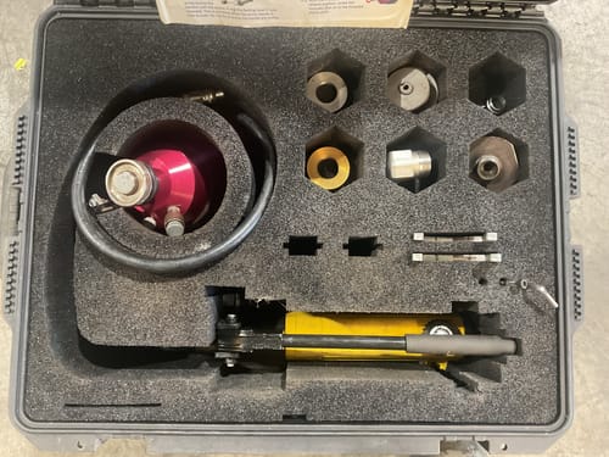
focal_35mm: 29
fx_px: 510
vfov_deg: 48.2
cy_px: 228
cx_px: 304
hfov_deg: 61.7
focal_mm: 3
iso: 320
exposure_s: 1/33
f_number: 1.8
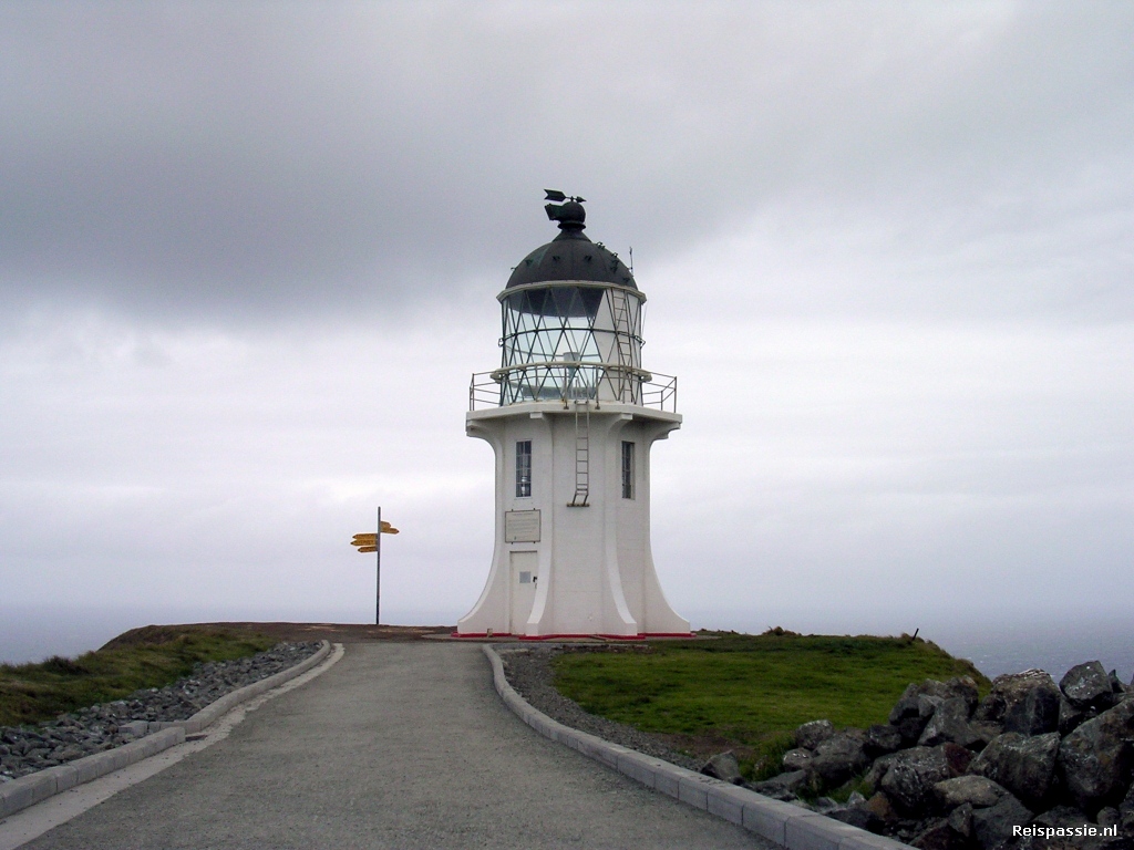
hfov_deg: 49.0
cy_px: 425
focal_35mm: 38
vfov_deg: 37.7
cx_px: 567
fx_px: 1245
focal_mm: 5.8
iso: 100
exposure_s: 1/174
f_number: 5.6
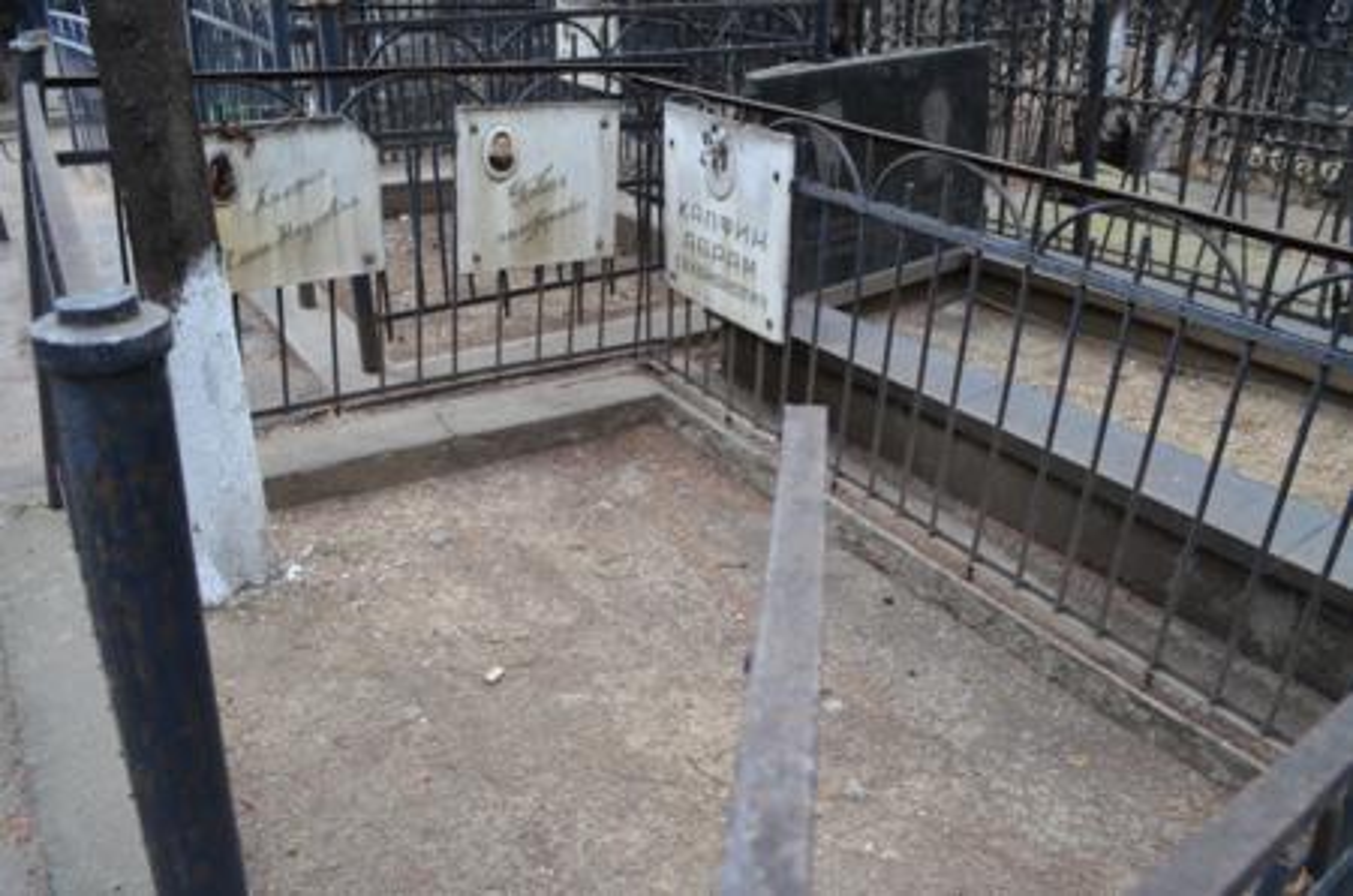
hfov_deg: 67.5
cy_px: 448
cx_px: 676
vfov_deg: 47.7
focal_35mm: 27
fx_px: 1013
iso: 800
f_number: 5.6
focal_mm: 18
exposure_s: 1/20
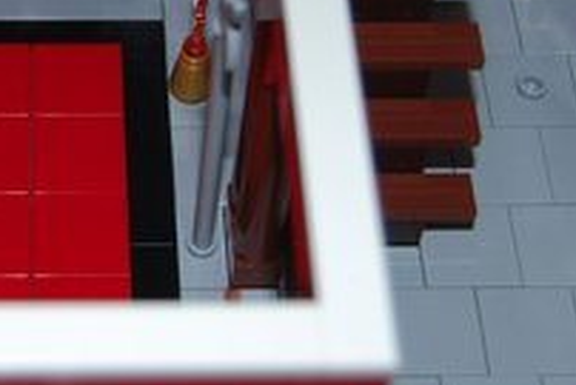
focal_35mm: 114
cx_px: 27
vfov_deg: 12.0
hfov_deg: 17.6
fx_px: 1825
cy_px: 34
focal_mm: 24
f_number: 4
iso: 200
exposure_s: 1/60
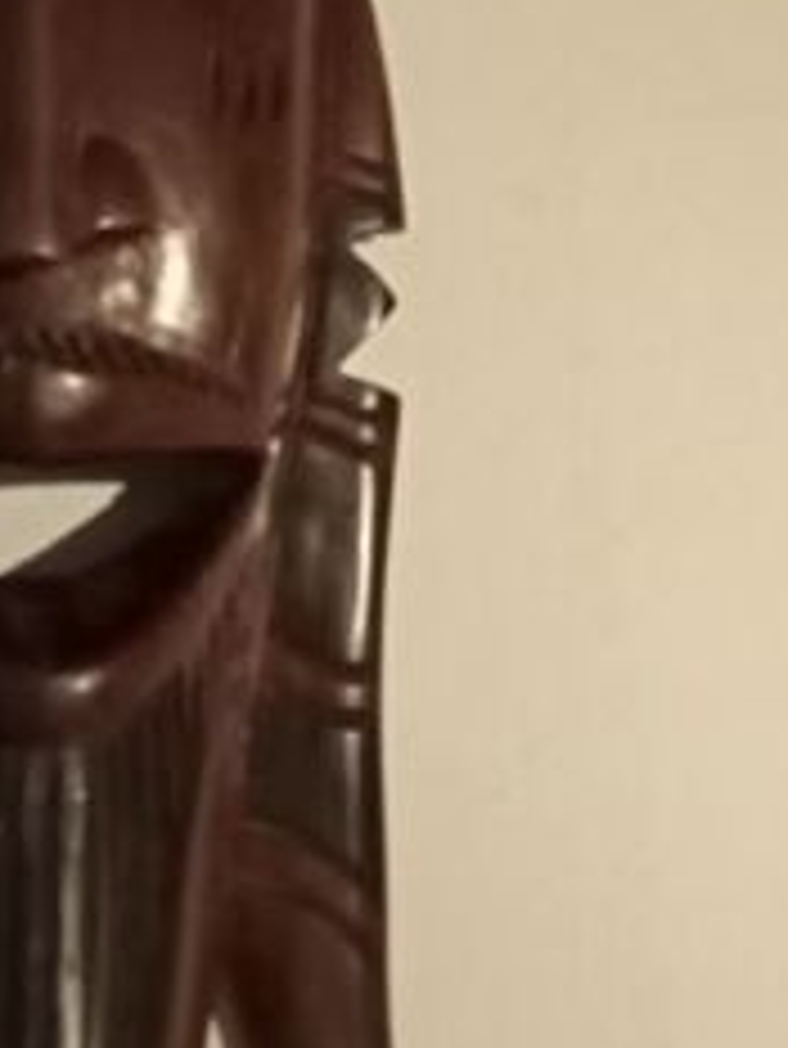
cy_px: 13
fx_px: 2335
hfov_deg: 18.4
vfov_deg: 24.3
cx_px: -86
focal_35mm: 77
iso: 2710
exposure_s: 1/25
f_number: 2.2
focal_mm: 3.46
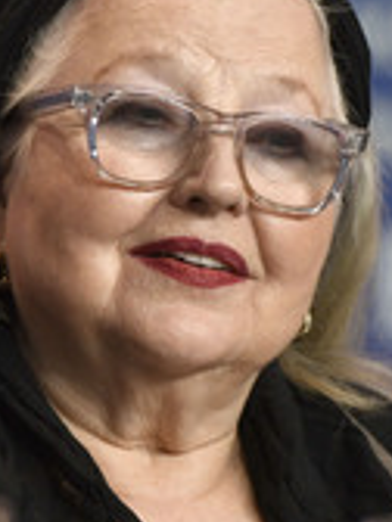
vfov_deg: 3.8
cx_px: 138
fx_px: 7776
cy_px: 252
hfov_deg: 2.9
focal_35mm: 515
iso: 1250
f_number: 3.5
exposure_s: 1/250
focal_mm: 200
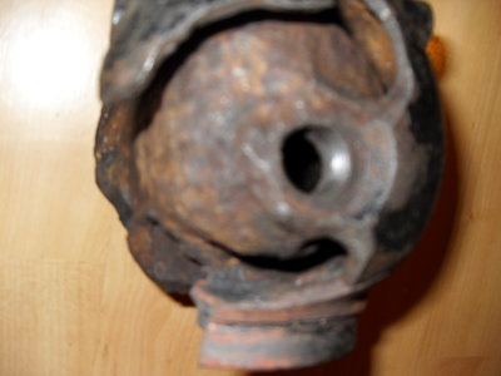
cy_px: 188
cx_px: 250
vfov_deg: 41.8
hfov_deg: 54.0
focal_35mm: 34
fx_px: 492
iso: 100
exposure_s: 1/45
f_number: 2.8
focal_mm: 6.3
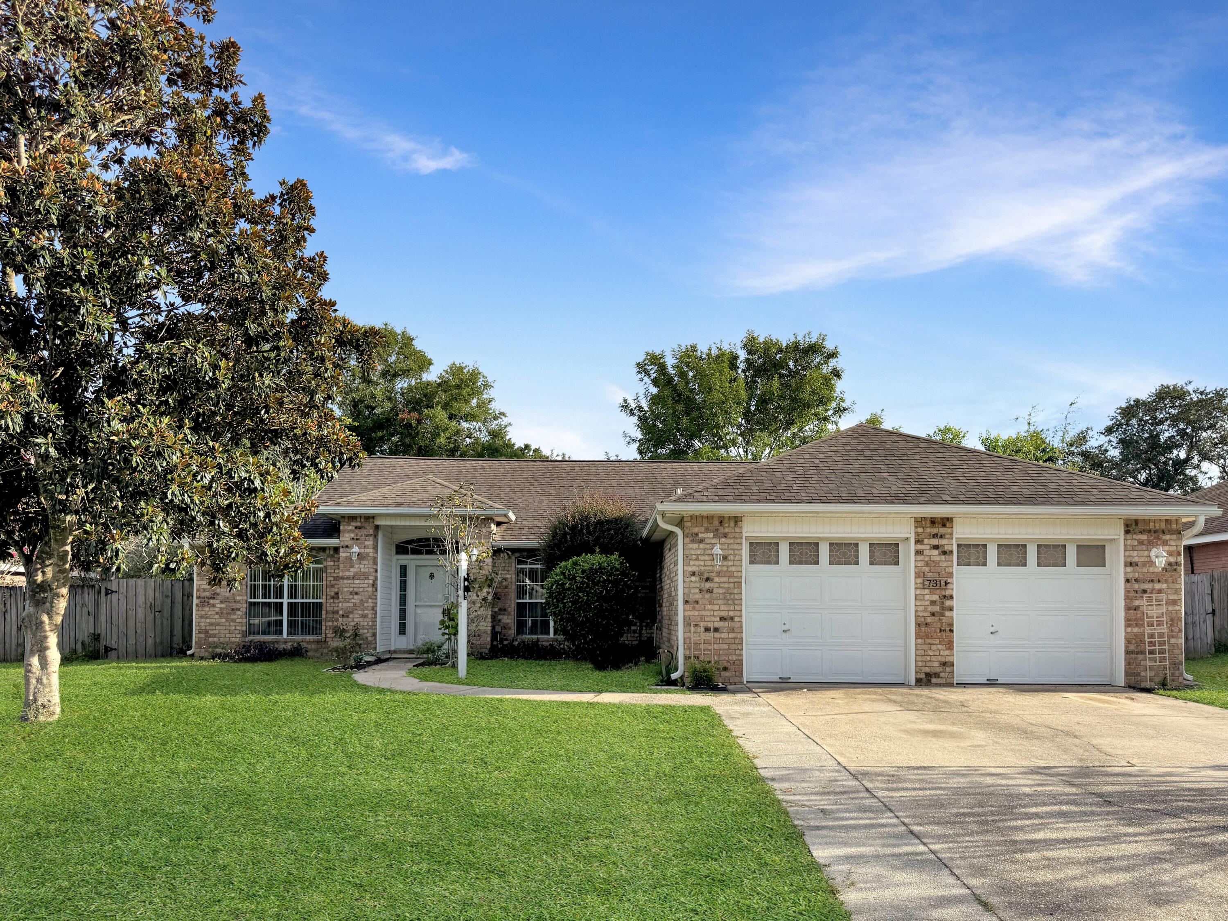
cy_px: 460
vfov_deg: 56.8
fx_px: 851
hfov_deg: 71.6
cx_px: 614
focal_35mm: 24
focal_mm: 6.76
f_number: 1.78
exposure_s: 1/4608
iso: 80
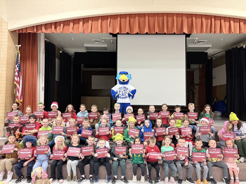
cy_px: 92
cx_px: 123
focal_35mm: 26
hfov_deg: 67.3
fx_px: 185
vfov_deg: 53.1
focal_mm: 5.96
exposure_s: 1/60
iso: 320
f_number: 1.6
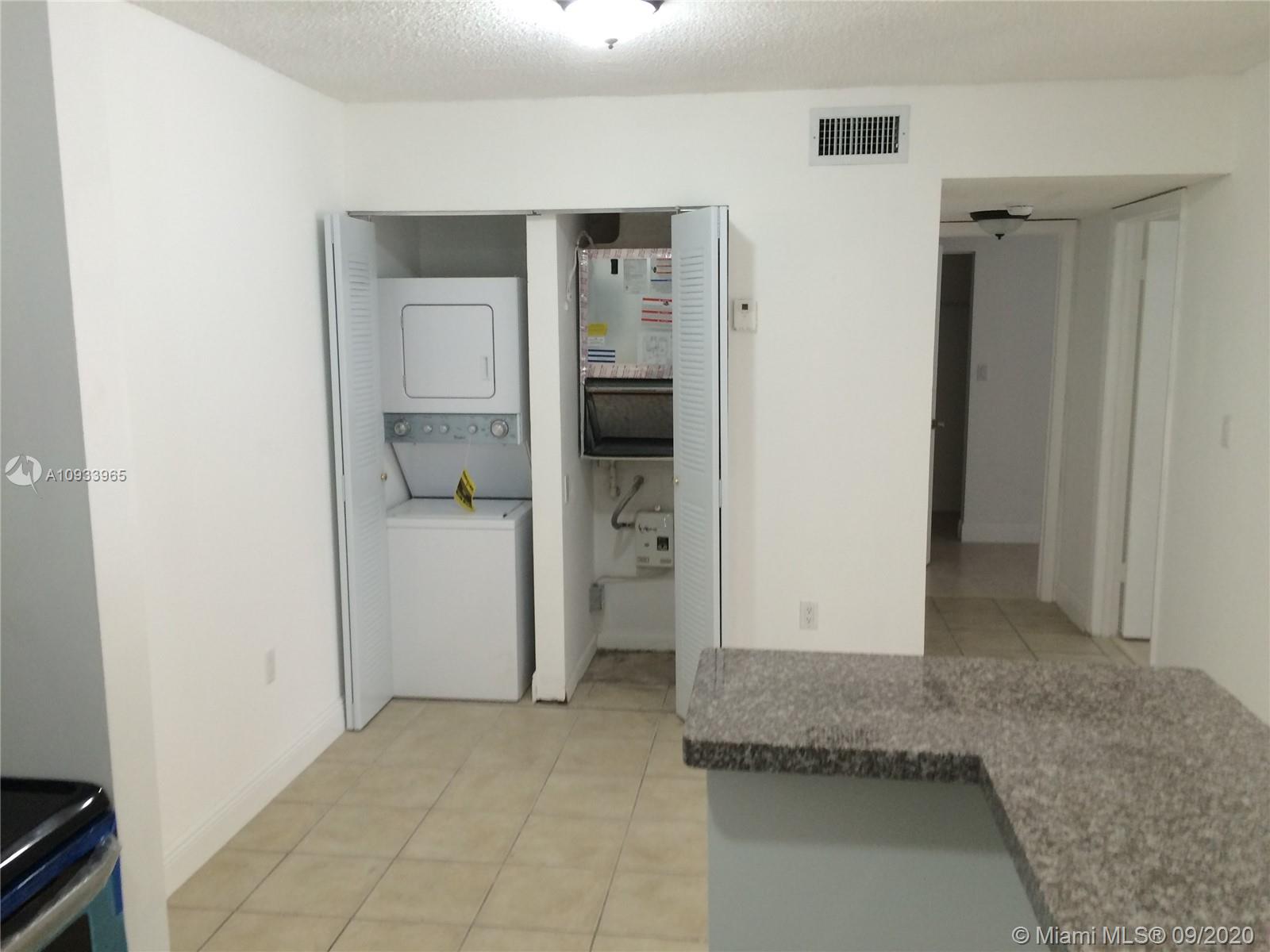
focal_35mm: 29
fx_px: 1064
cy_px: 476
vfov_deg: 48.2
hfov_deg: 61.7
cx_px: 635
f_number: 2.2
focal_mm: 4.15
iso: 80
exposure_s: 1/30
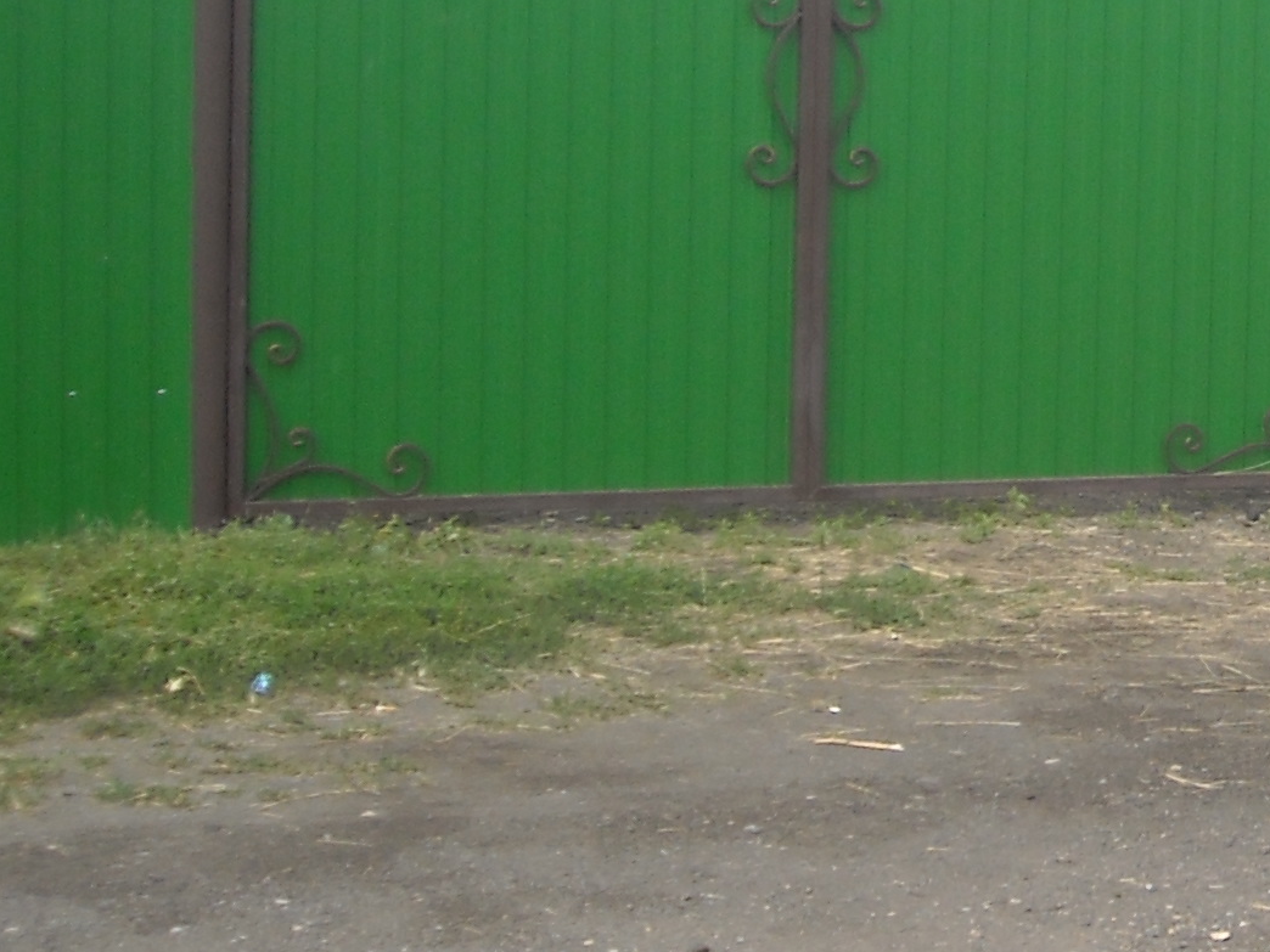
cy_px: 18
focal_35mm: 103
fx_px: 3779
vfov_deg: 14.2
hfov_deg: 18.3
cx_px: 1457
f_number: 5.6
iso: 64
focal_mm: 5.7
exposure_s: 1/154
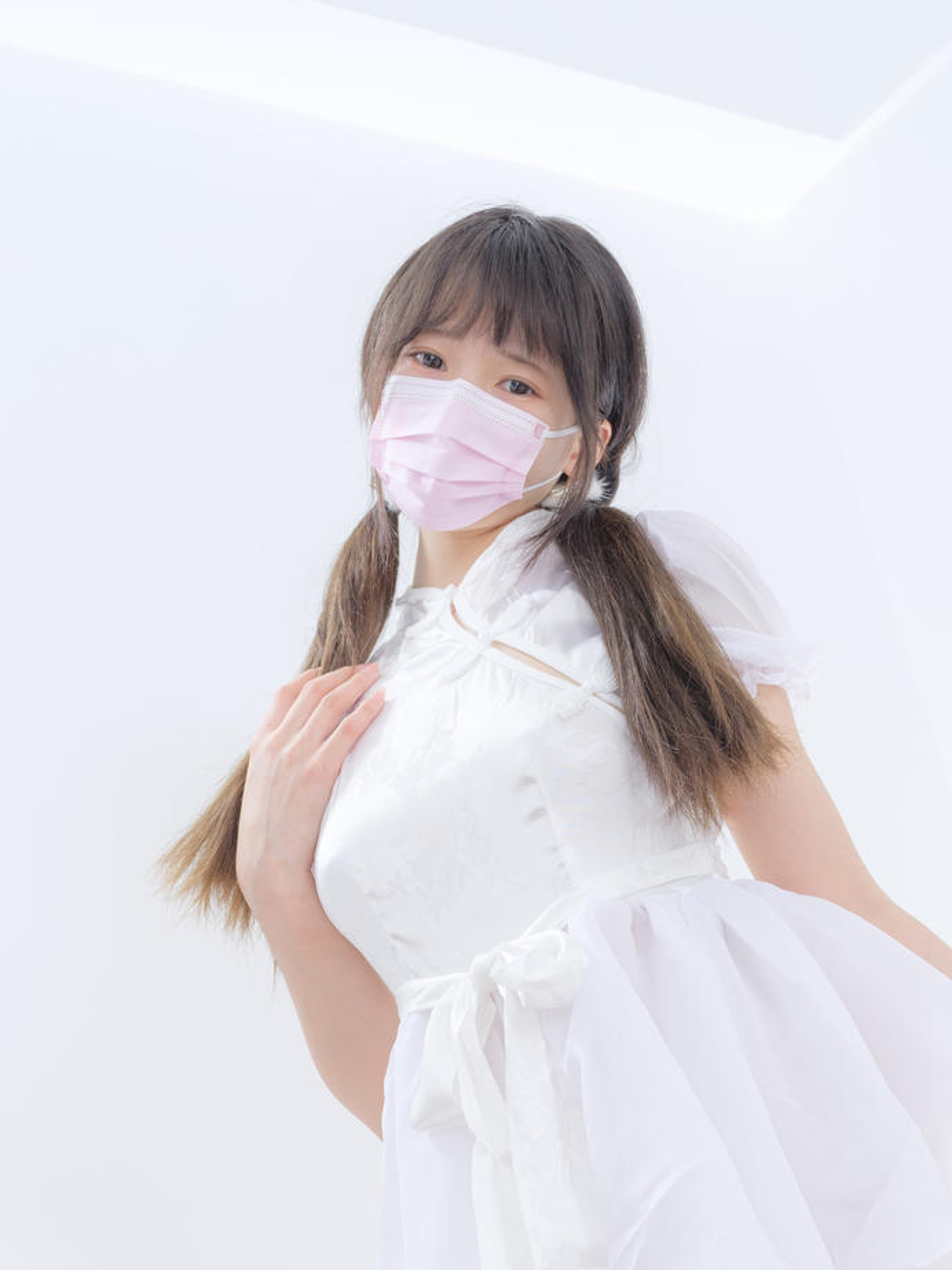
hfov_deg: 18.5
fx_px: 2861
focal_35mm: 78
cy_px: 1326
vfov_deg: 23.7
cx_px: 912
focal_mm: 45
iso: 100
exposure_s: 1/60
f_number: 7.1
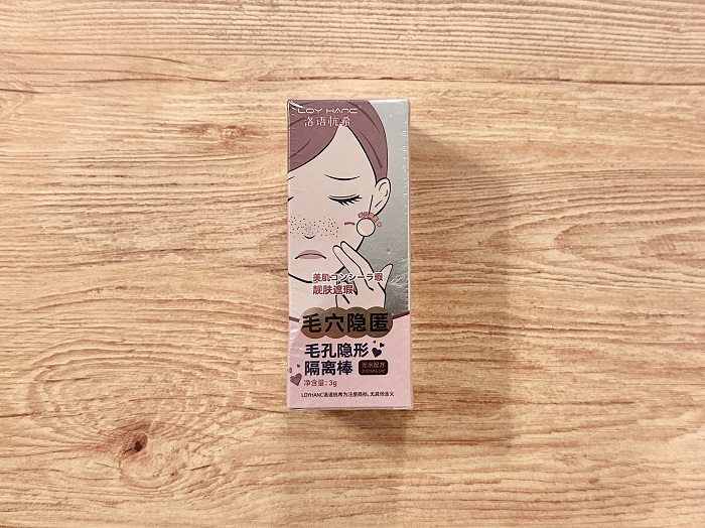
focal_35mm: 24
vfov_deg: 56.8
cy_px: 264
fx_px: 488
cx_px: 352
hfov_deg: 71.6
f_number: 1.78
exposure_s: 1/60
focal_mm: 6.86
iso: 320
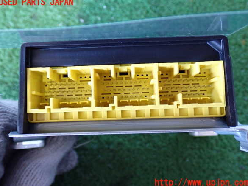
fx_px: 279
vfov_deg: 36.8
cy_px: 93
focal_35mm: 39
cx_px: 123
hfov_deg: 47.9
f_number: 2.7
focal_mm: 6.83
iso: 640
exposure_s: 1/40
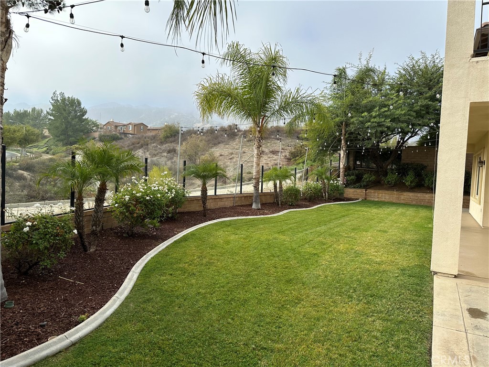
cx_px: 244
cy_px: 184
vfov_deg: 56.8
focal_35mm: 24
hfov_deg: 71.6
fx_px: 339
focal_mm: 6.86
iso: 80
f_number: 1.78
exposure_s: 1/2732
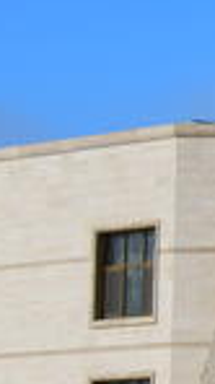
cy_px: 223
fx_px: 3282
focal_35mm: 323
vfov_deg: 6.7
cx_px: 1070
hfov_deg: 3.5
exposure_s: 1/320
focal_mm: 35
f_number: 11
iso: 100
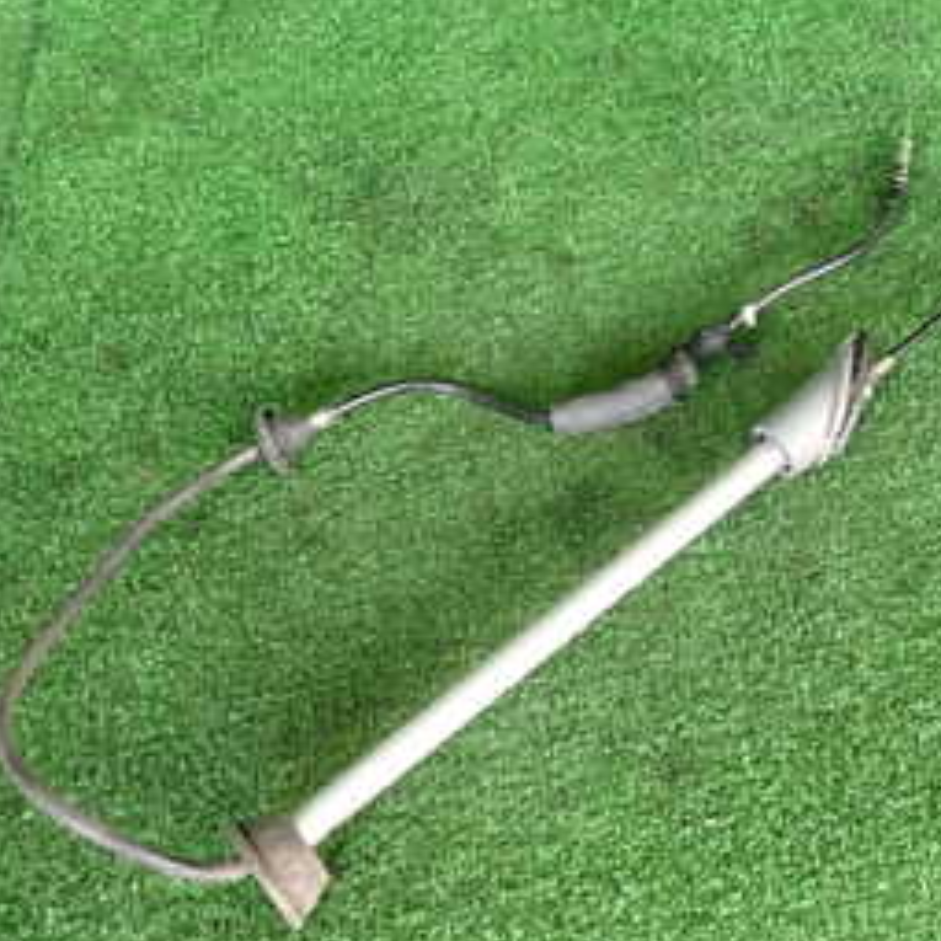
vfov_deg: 32.4
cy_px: 288
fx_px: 1599
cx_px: 834
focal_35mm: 52
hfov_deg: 31.4
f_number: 2
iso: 125
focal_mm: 4.5
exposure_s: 1/60
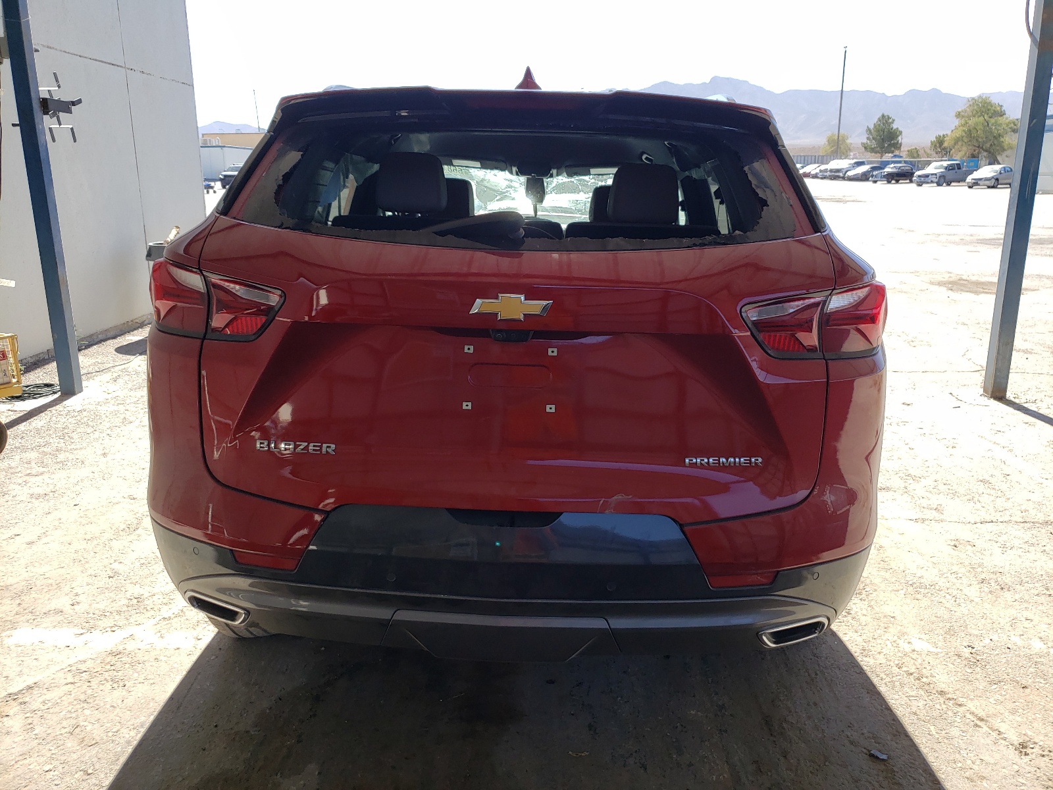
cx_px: 526
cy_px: 395
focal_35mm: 26
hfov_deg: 67.3
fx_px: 791
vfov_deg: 53.1
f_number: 1.5
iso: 50
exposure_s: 1/909
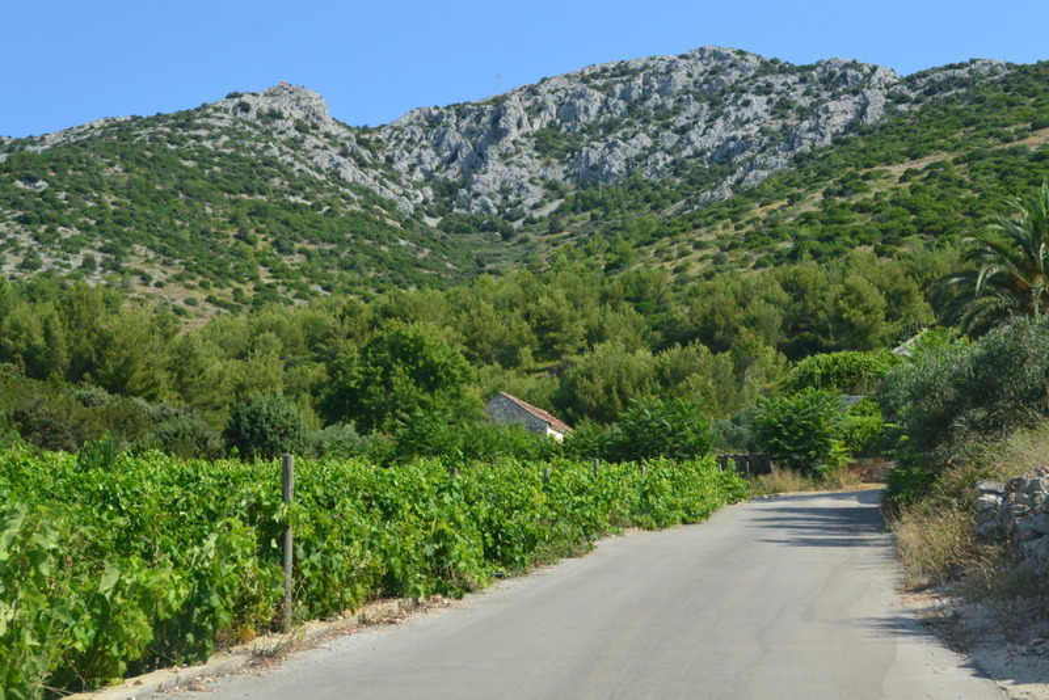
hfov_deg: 33.4
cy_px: 350
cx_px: 524
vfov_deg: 22.6
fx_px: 1749
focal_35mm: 60
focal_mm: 40
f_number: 10
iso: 400
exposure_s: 1/250
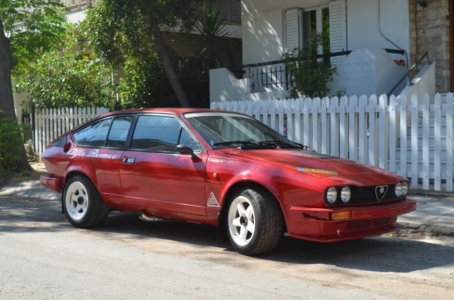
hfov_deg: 37.9
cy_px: 150
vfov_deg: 25.6
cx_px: 227
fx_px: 661
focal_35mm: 52
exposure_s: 1/400
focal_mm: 35
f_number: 7.1
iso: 200
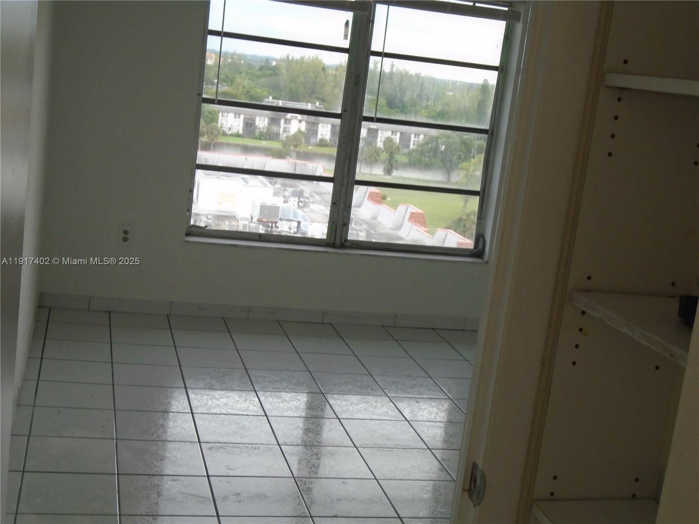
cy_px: 262
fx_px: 989
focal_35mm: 49
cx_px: 350
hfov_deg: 38.9
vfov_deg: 29.7
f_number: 4.5
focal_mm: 8.7
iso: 320
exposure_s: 1/30
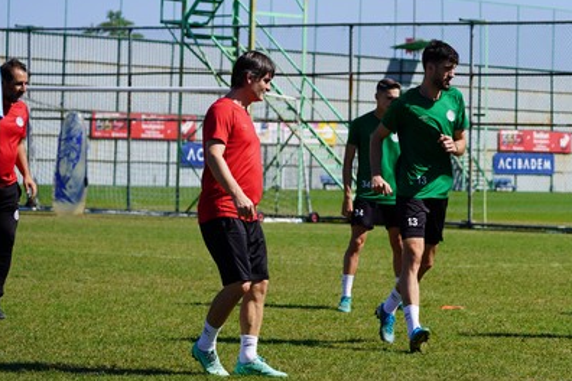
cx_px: 469
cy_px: 141
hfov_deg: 12.1
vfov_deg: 8.1
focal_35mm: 169
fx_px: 2685
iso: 100
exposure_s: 1/640
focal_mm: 100
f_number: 5.6
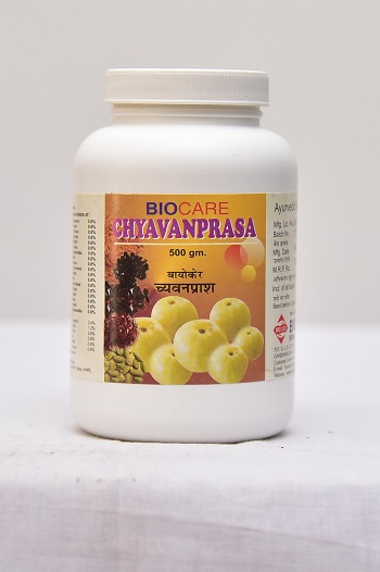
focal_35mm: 75
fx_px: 1189
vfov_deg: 27.0
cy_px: 286
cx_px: 190
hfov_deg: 18.2
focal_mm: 75
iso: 1600
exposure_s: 1/125
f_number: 4.5
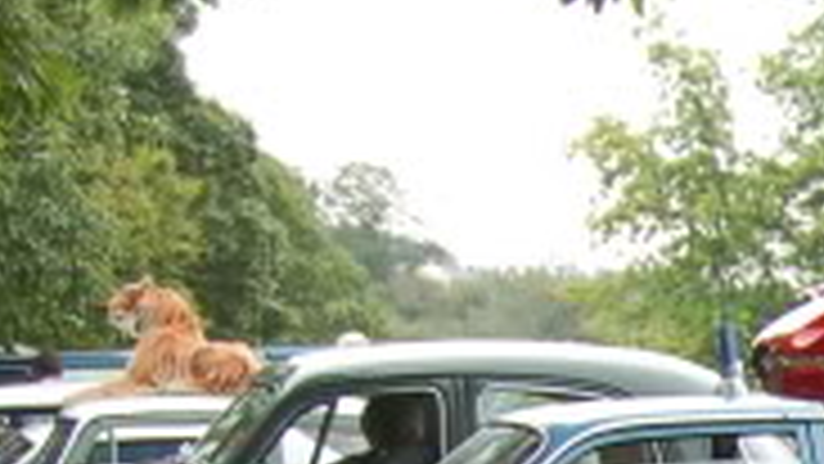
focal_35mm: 157
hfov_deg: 12.3
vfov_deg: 7.3
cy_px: 1029
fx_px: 3437
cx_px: 1574
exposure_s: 1/160
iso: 200
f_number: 6.3
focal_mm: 23
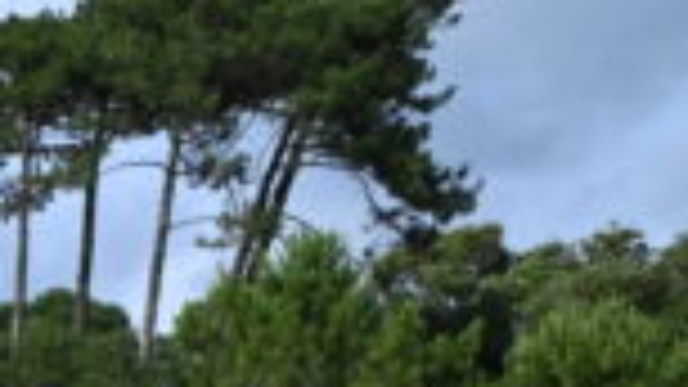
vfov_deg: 9.7
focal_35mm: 114
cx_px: -666
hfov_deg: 15.3
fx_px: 2079
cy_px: 848
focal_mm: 24
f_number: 9
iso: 4000
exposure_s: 1/8000
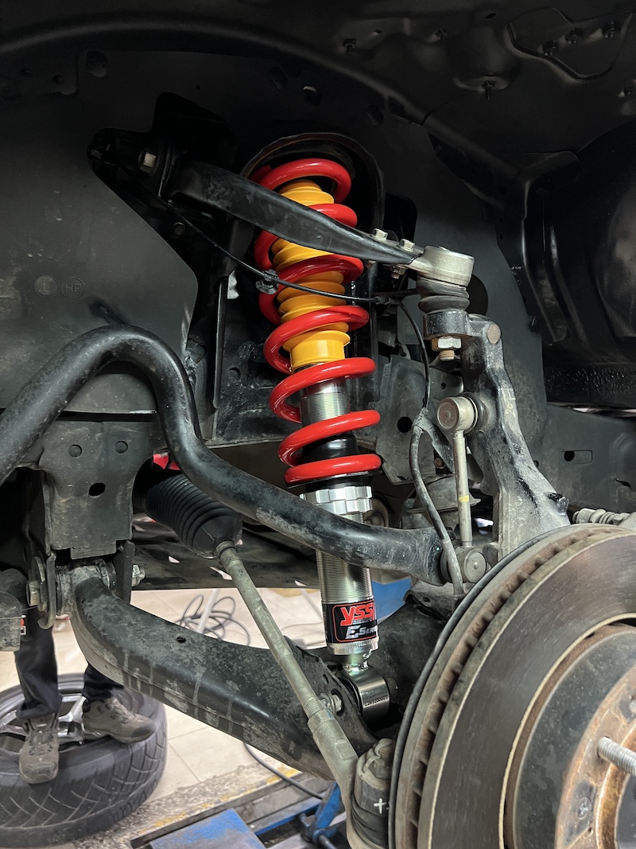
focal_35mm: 26
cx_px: 318
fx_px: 637
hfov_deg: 53.1
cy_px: 424
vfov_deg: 67.3
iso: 500
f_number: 1.5
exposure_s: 1/33
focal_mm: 5.7
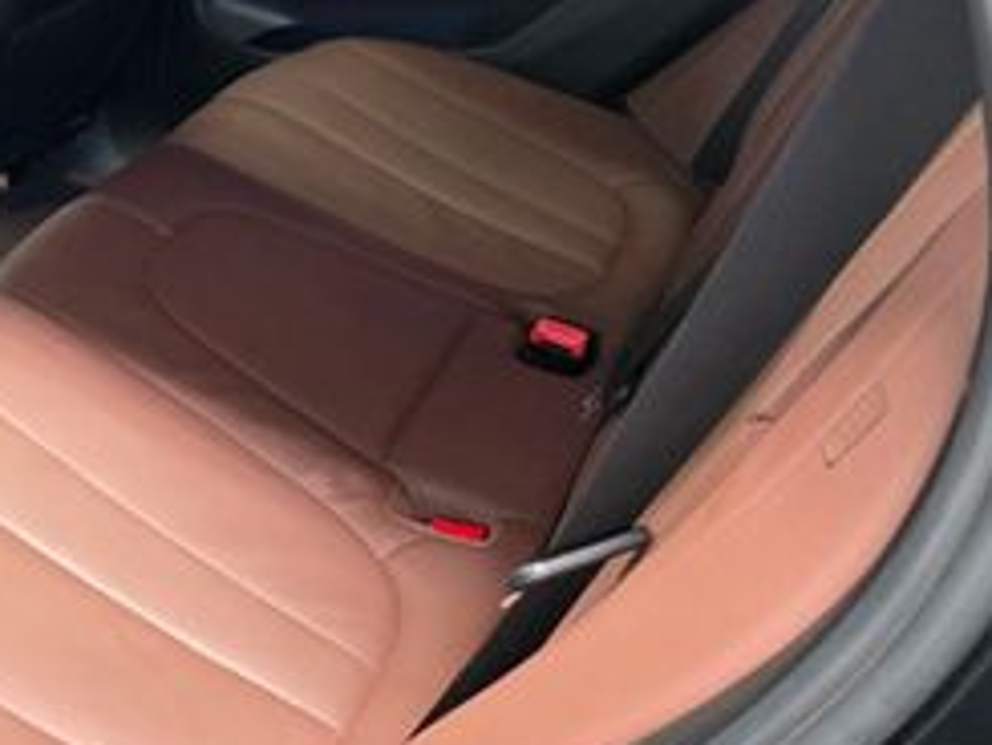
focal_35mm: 60
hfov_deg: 29.2
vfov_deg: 24.0
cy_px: 121
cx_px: -85
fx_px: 1720
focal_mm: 6.3
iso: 1000
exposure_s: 1/120
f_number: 1.7
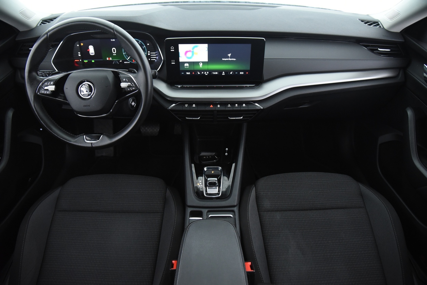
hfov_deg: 73.7
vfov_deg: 53.2
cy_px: 142
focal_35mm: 24
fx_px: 285
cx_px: 214
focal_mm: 24
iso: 4000
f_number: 4
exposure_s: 1/20
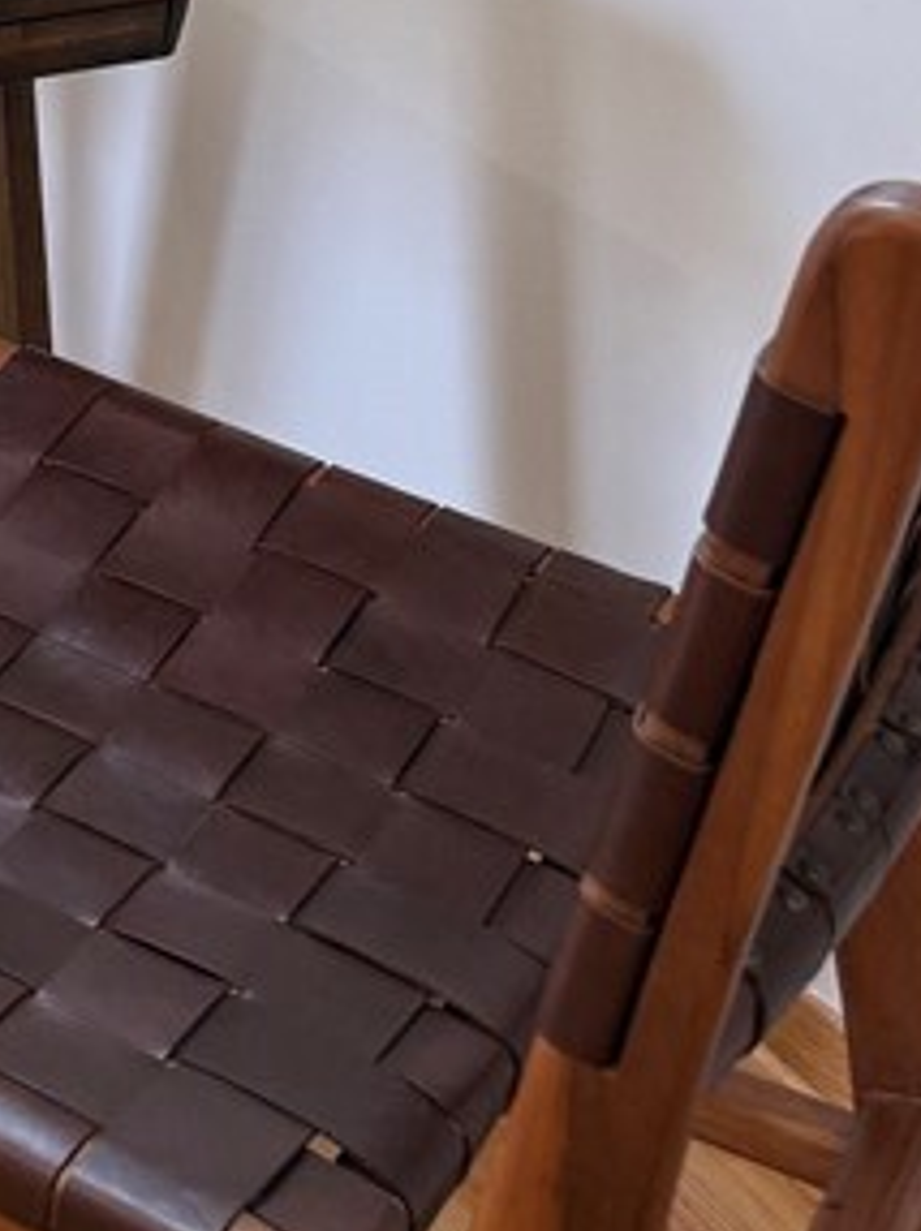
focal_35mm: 86
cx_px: -422
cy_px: -374
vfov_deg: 20.7
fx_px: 3055
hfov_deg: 15.9
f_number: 1.78
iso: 100
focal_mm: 6.76
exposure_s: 1/120
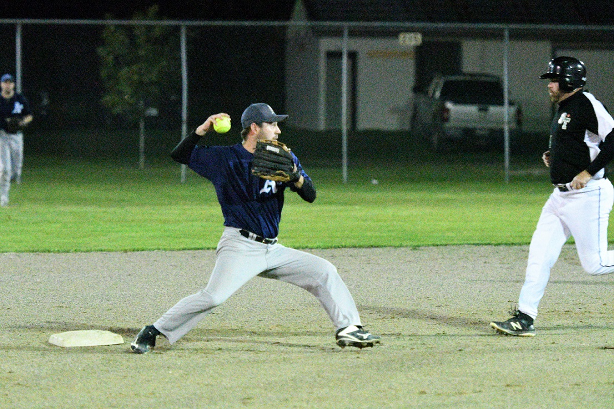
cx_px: 307
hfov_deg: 9.8
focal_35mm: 210
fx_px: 3582
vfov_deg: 6.5
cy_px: 204
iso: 51200
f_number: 2.8
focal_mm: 140
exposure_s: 1/1000
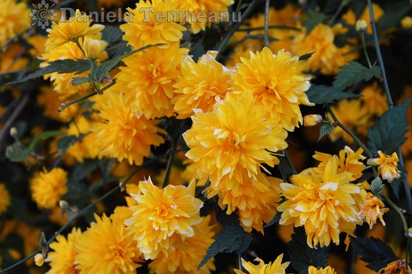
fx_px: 960
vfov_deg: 16.2
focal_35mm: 84
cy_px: 136
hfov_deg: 24.2
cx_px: 220
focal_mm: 52
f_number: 8
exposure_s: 1/100
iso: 400
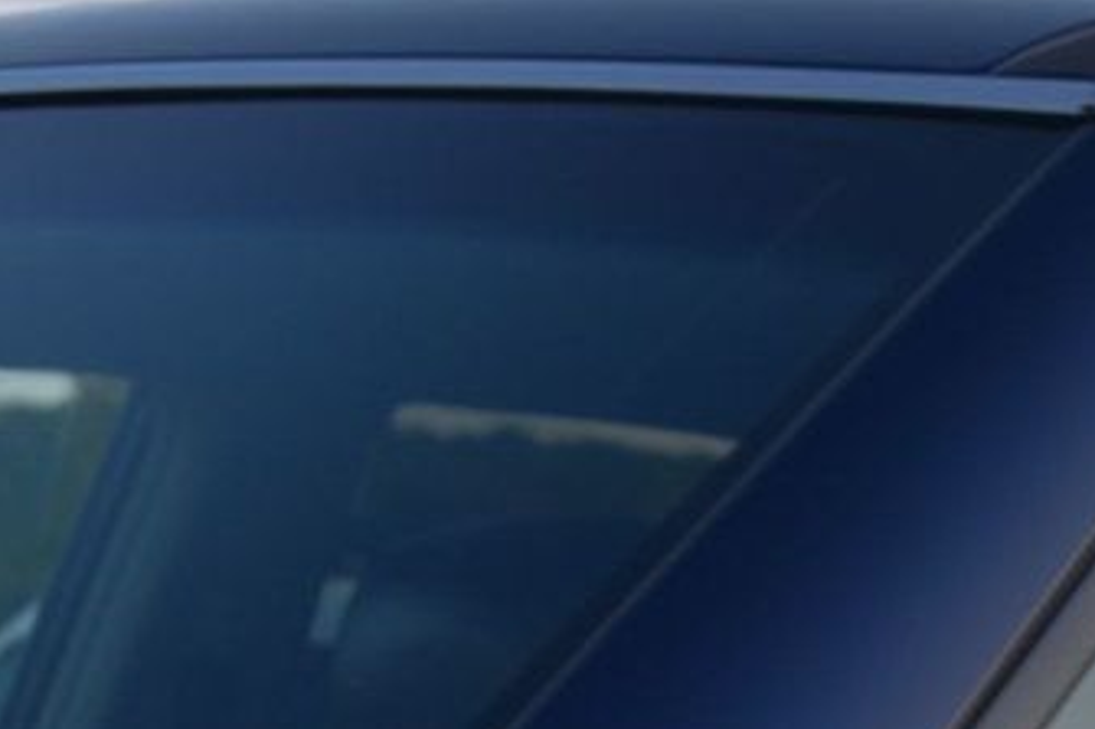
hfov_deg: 12.9
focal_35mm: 156
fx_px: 4742
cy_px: 896
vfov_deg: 8.7
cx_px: 1239
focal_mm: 34
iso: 400
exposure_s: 1/15
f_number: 6.3
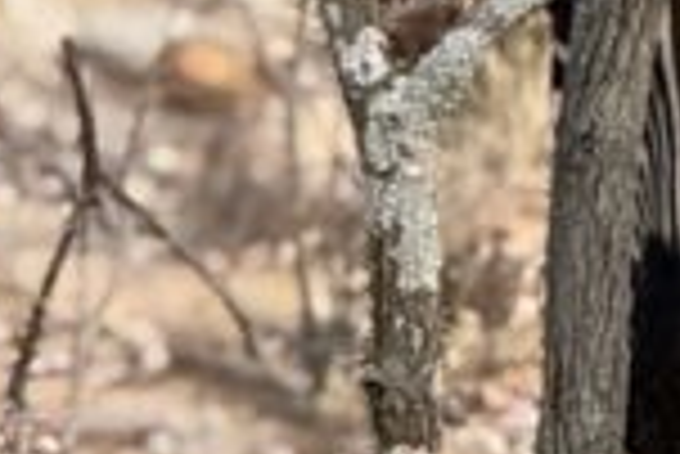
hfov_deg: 2.4
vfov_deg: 1.6
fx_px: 15957
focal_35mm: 844
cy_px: 225
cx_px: 1662
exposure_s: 1/91
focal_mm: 15.66
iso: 250
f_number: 2.8
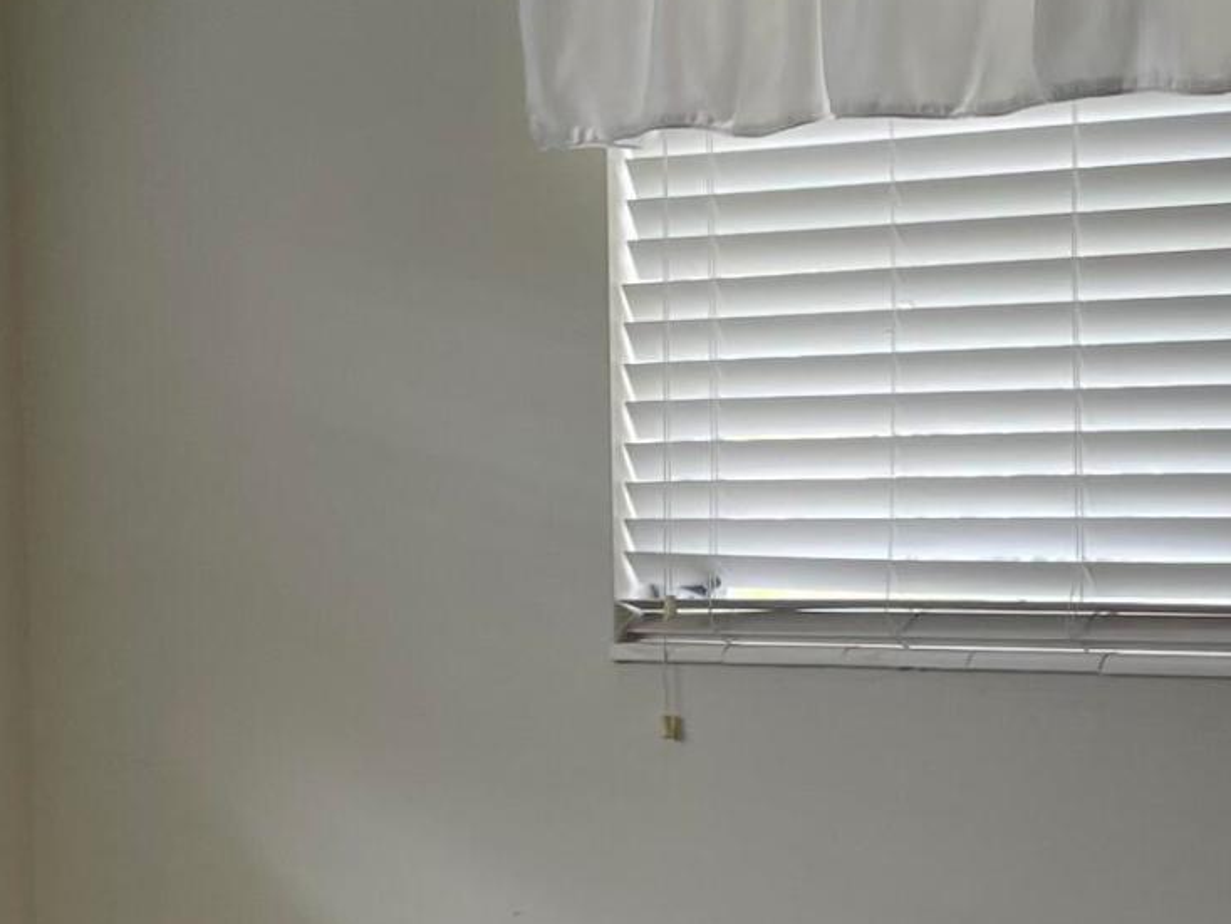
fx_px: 3628
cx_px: 386
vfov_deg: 14.4
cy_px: 850
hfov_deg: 19.2
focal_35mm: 102
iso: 50
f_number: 1.6
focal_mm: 4.2
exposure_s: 1/120
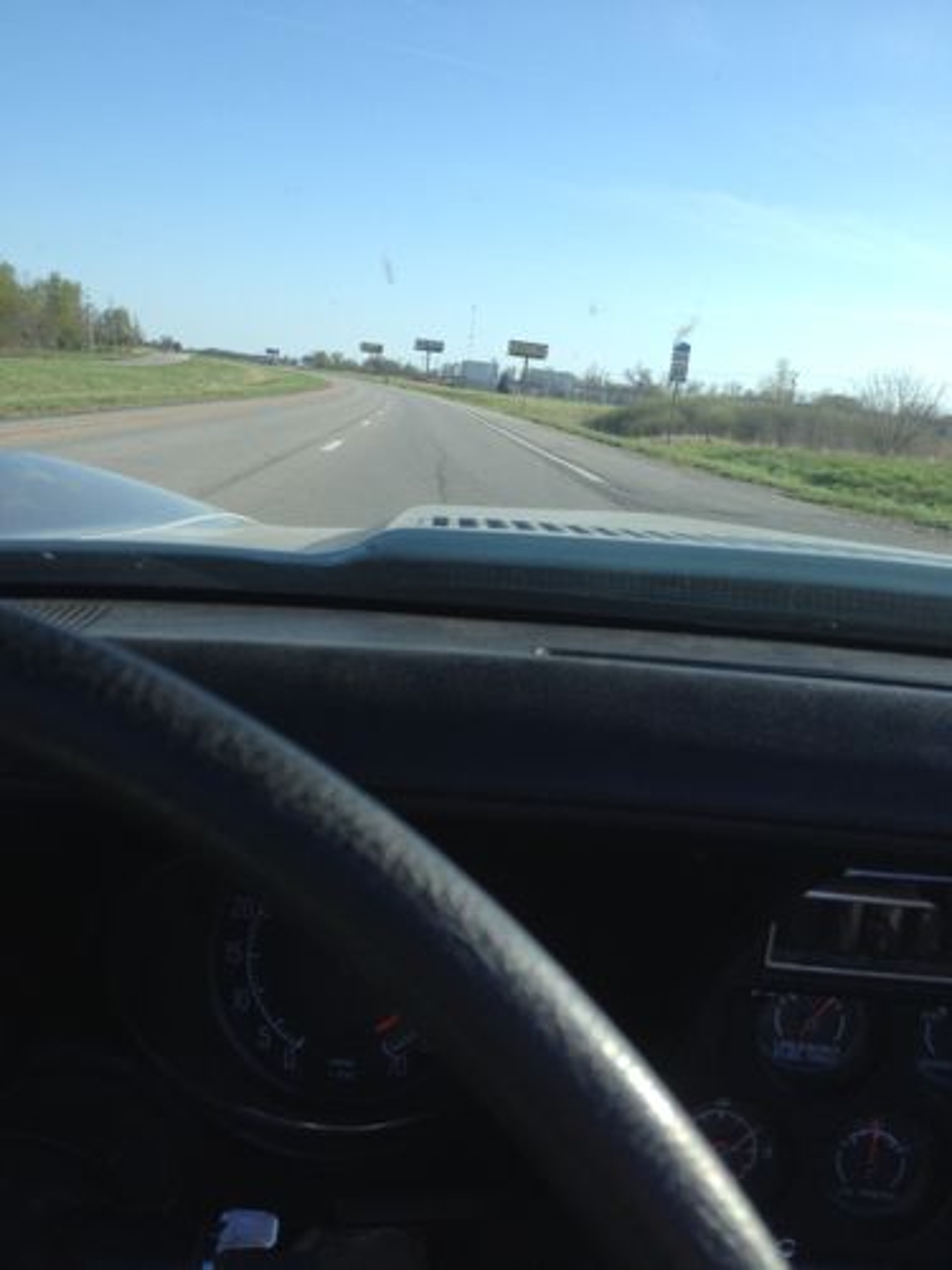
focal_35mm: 35
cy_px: 635
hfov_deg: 40.7
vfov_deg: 52.6
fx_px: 1283
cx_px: 476
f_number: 2.4
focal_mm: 4.28
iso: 50
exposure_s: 1/767
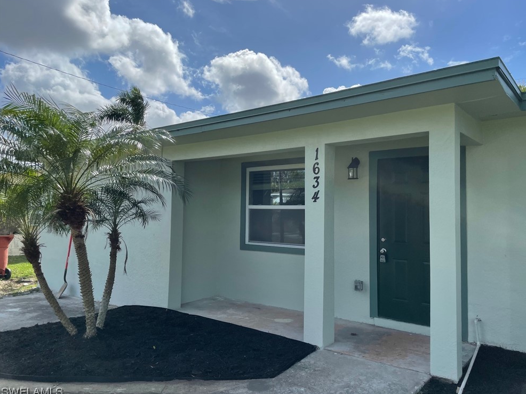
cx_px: 272
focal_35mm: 27
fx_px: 410
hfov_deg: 65.3
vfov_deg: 51.4
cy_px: 196
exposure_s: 1/3731
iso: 32
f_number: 1.6
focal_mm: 4.2
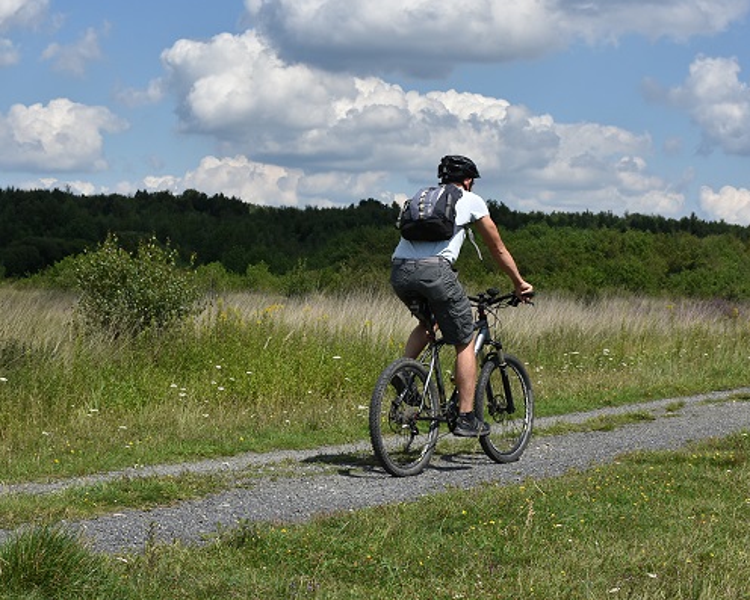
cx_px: 369
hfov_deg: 24.9
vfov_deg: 20.0
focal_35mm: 77
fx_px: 1700
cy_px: 299
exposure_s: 1/640
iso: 200
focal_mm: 45
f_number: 9
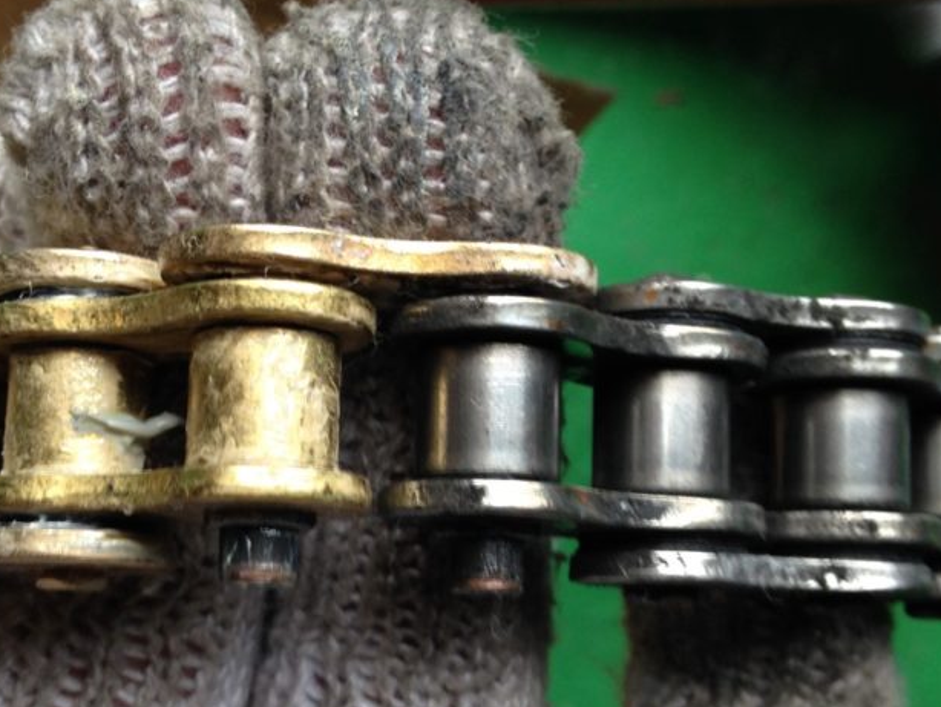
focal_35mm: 55
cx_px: 372
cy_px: 455
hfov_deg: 34.8
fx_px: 1496
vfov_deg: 26.5
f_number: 2.4
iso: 64
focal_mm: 4.12
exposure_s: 1/20
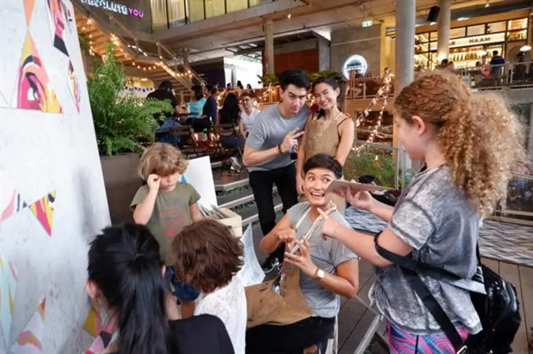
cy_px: 177
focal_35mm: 23
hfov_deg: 76.1
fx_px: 340
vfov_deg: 55.0
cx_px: 266
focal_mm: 15
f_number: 3.5
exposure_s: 1/25
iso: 640
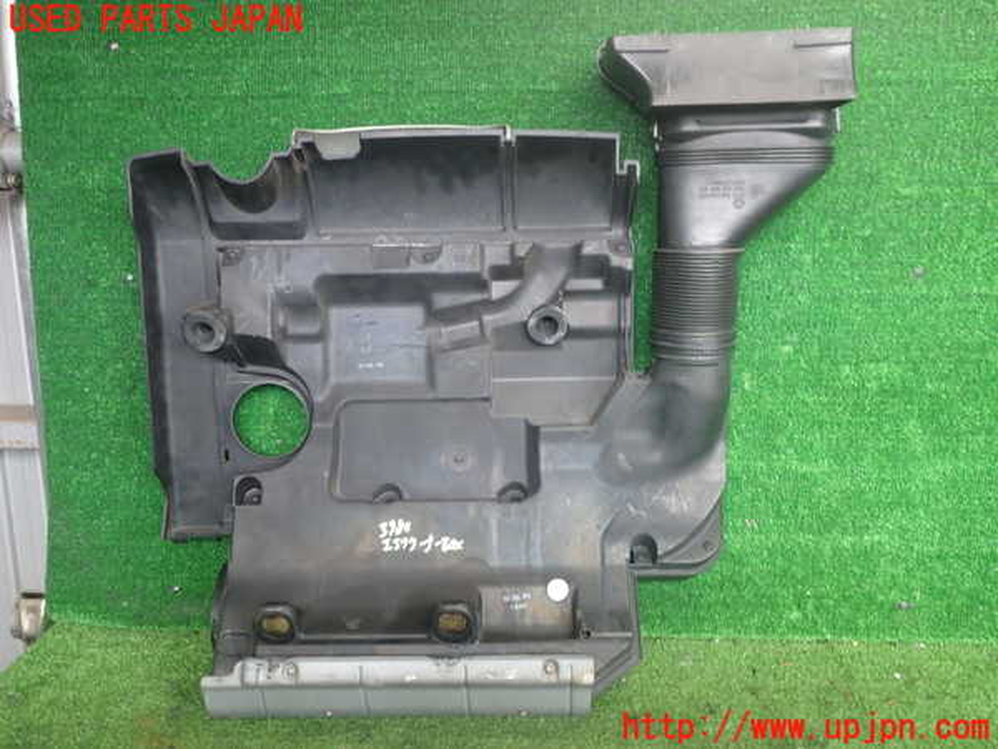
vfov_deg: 46.8
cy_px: 374
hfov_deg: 60.0
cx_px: 499
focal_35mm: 30
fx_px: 865
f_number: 2.3
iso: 200
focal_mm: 5.4
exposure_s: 1/40
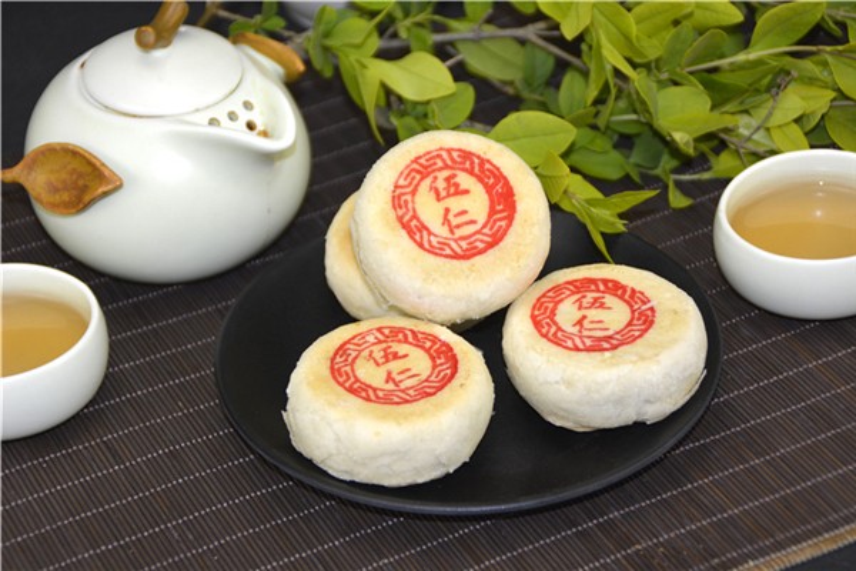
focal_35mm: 105
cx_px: 428
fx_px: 2496
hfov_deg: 19.5
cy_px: 286
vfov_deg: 13.0
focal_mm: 70
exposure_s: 1/125
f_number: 5.6
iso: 320
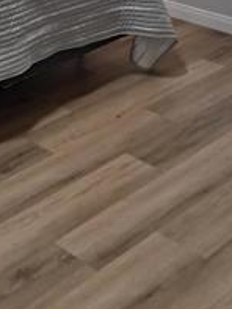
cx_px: -41
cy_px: -108
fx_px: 696
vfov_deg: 22.1
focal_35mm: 78
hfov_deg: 18.0
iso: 125
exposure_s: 1/60
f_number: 1.8
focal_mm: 5.23
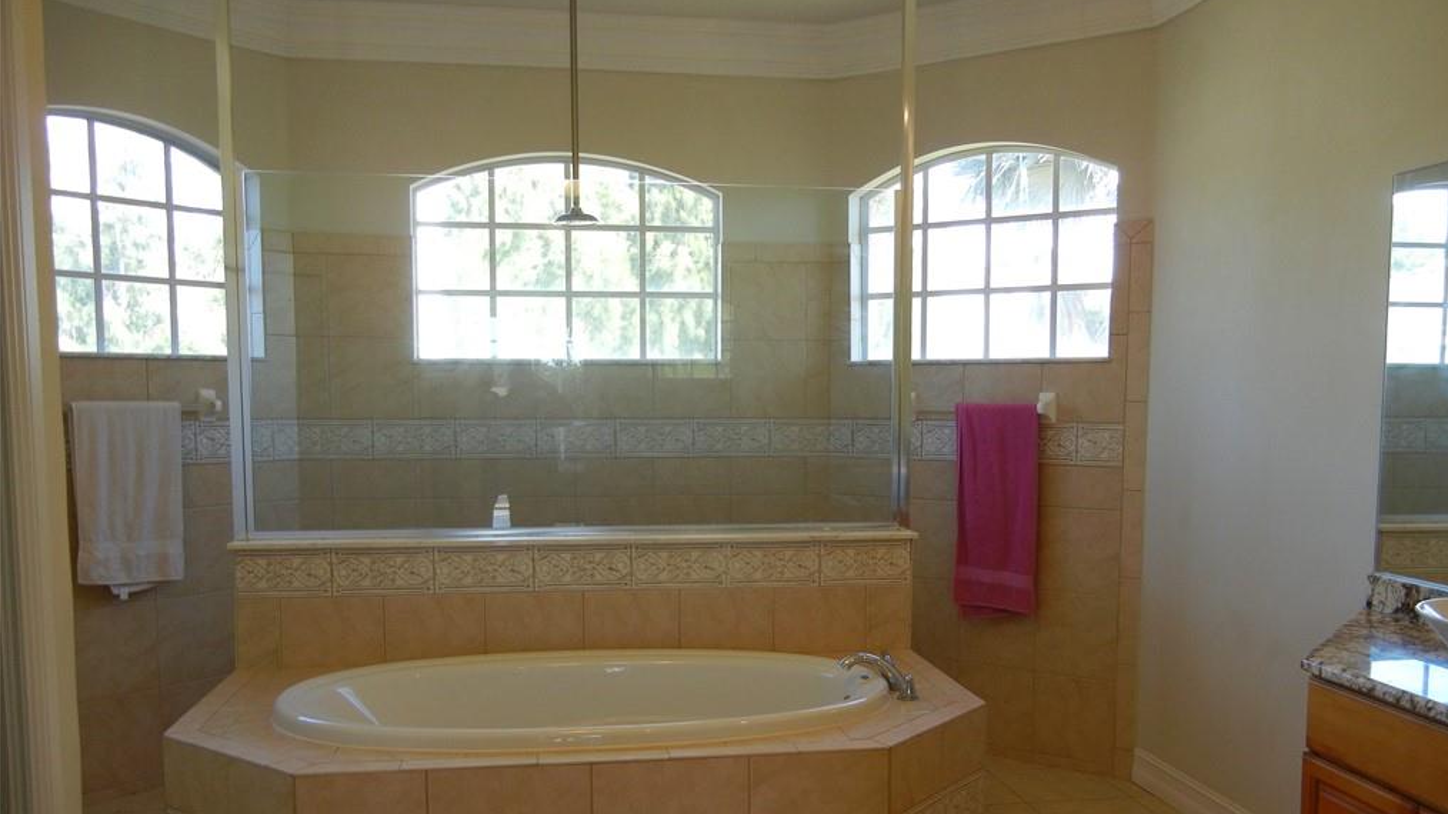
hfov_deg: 59.5
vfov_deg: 35.4
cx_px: 730
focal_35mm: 33
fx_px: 1267
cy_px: 518
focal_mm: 5.4
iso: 205
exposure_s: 1/60
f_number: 3.5
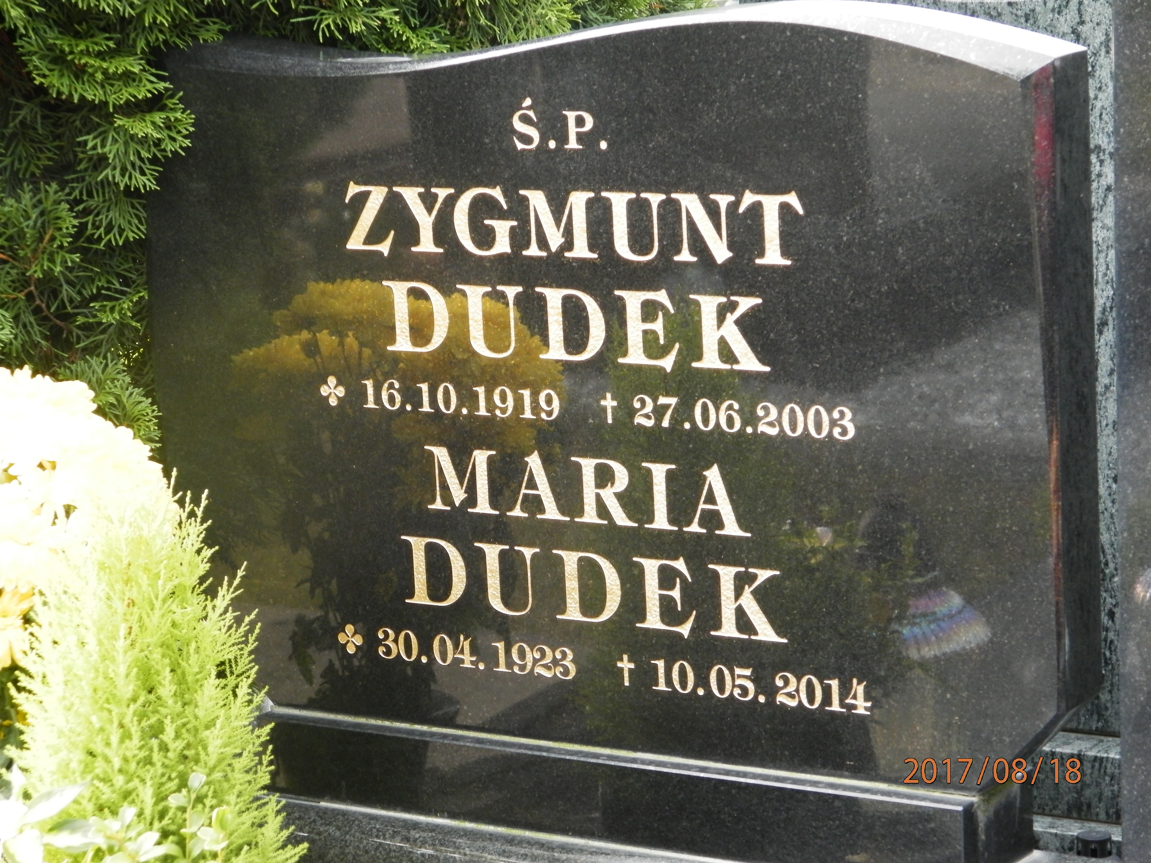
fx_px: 3525
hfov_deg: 18.5
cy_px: 432
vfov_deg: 14.0
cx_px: 576
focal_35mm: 106
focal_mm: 19
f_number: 4.5
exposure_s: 1/30
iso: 200
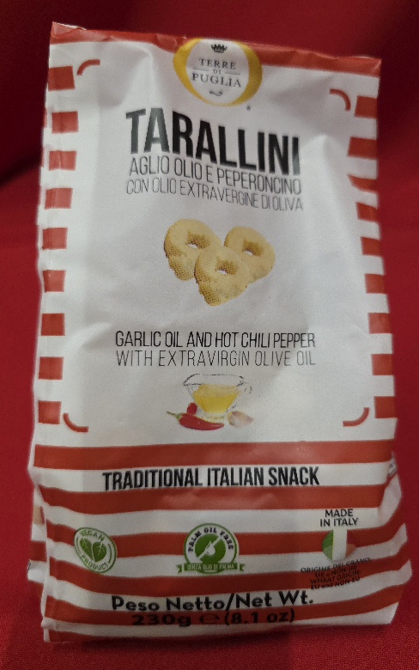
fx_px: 456
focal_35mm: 25
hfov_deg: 49.2
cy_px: 329
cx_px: 234
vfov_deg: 72.5
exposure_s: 1/101
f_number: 1.7
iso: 400
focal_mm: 6.3
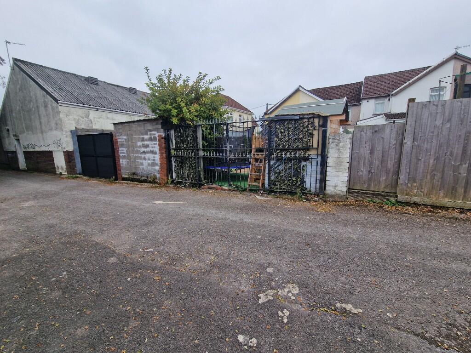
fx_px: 177
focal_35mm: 13
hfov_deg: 106.2
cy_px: 176
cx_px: 236
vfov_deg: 89.9
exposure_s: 1/406
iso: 50
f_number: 2.2
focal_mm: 2.2
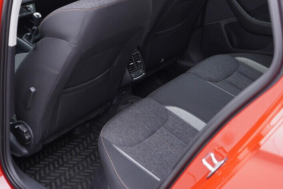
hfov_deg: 37.9
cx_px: 103
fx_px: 409
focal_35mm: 52
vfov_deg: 25.8
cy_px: 55
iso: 250
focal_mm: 24
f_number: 2.8
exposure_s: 1/40
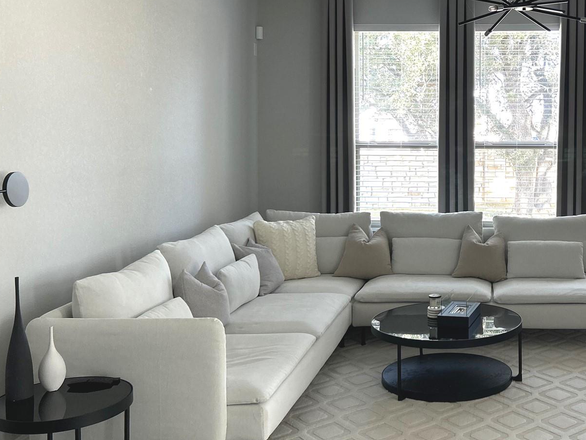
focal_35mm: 44
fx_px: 745
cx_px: 474
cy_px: 148
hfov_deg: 41.0
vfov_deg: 32.6
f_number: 1.5
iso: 64
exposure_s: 1/80
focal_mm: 5.7
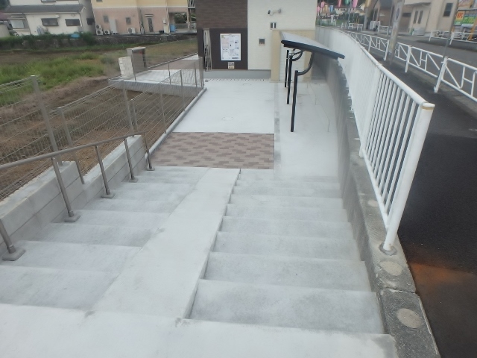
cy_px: 179
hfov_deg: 79.0
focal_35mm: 21
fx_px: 289
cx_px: 238
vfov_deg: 63.4
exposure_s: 1/400
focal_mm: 3.7
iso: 125
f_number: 3.5
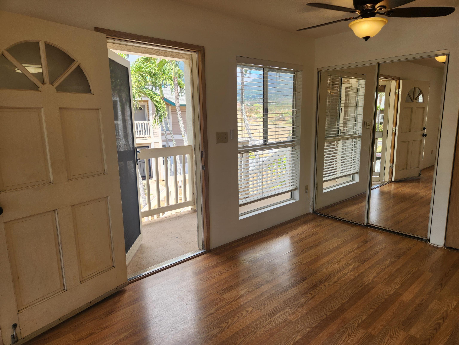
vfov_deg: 58.9
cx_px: 230
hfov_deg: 73.9
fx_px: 305
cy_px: 172
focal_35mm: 23
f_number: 1.8
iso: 20
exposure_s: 1/174
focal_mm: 5.4
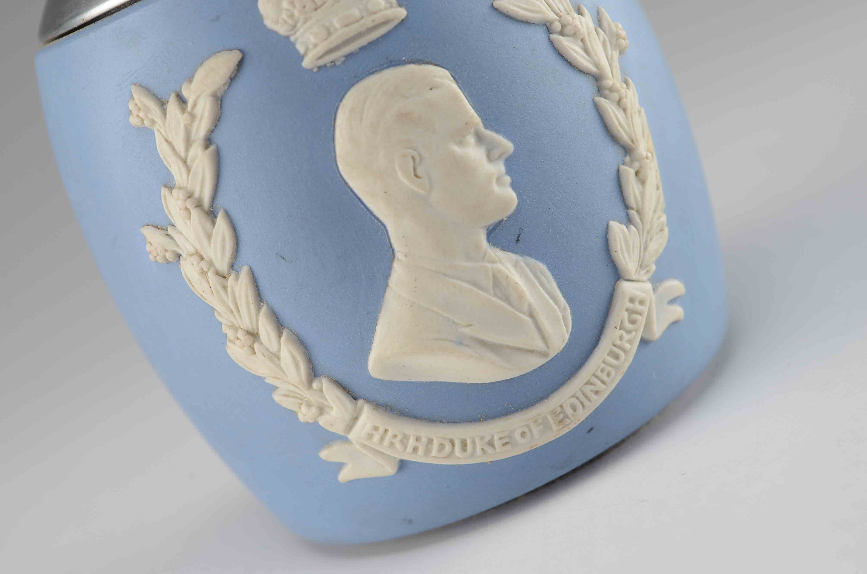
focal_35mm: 82
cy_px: 287
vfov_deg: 16.5
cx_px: 434
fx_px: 1983
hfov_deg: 24.7
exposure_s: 1/80
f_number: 13
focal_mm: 55
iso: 100
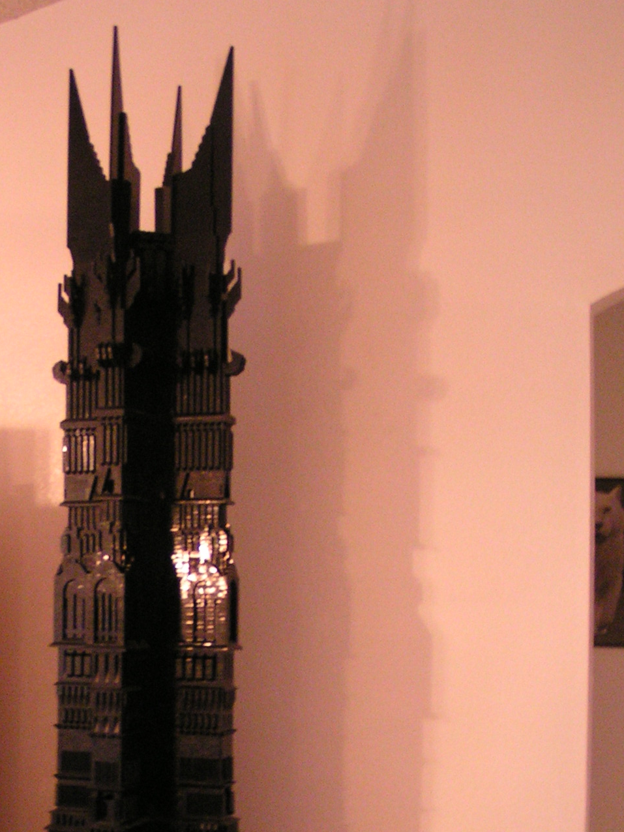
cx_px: 165
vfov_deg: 31.0
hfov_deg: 23.8
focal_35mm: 61
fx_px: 1466
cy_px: 647
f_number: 2.8
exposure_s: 1/4
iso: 200
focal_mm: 5.8
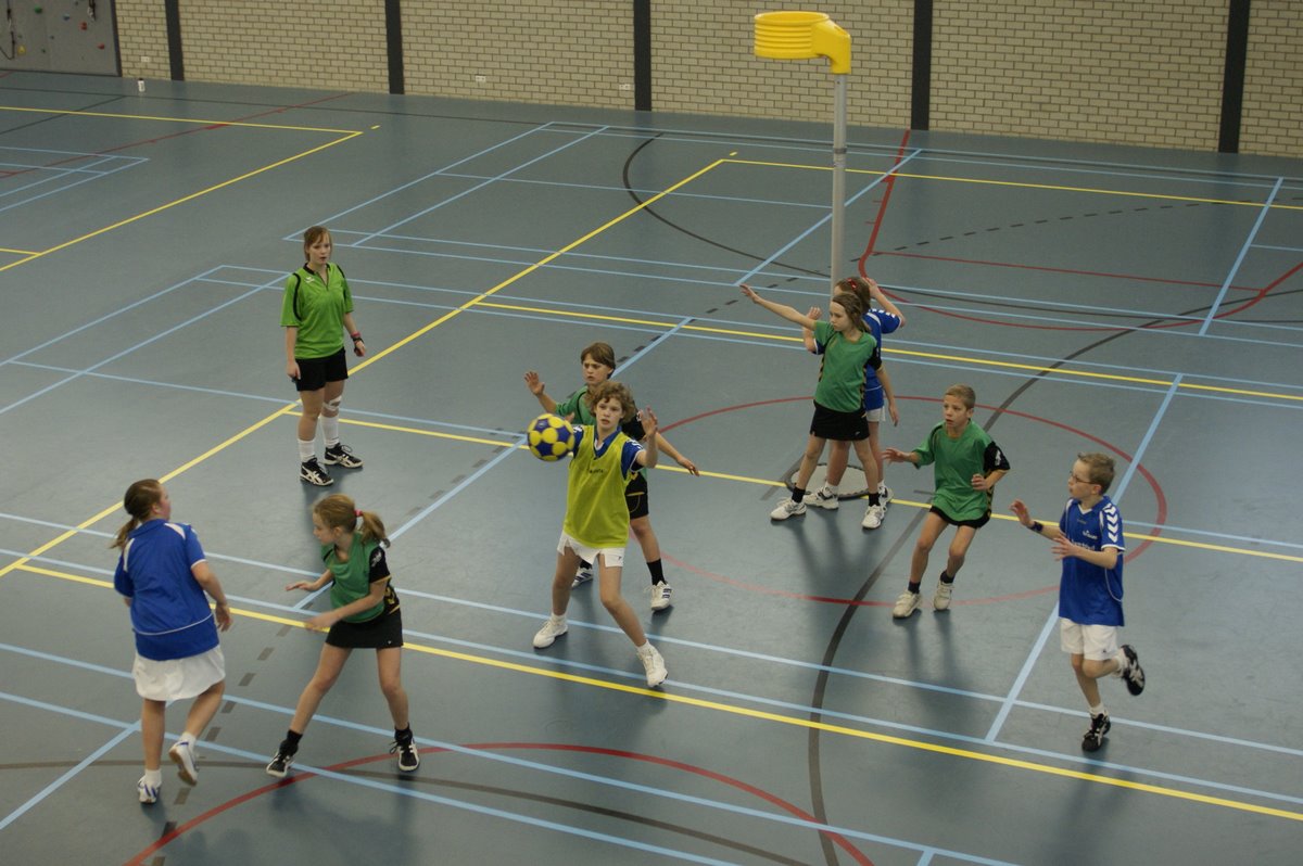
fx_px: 1519
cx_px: 652
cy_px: 433
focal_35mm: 42
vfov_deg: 31.8
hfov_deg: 46.4
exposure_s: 1/200
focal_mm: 28
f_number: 2.8
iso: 400
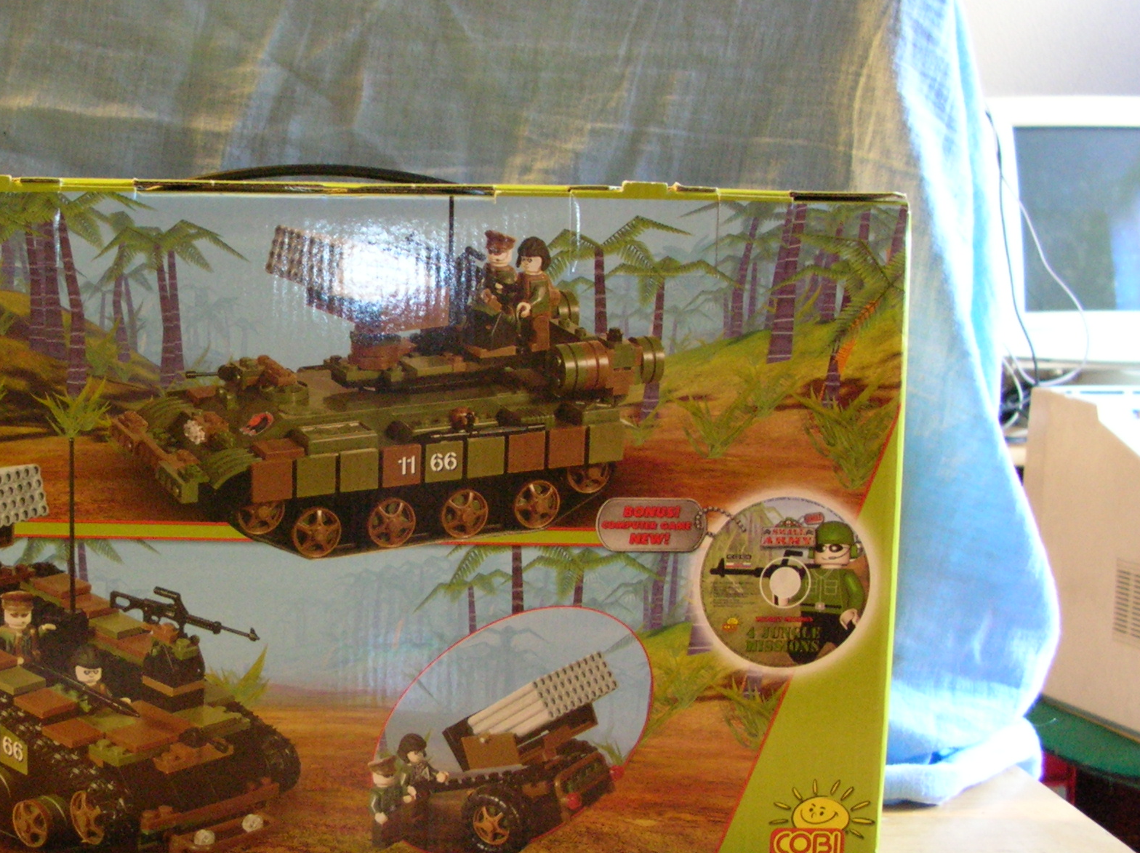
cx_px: 325
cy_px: 454
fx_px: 1777
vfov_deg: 27.0
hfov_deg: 35.0
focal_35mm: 54
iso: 200
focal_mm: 6.2
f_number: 2.9
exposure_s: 1/1.9
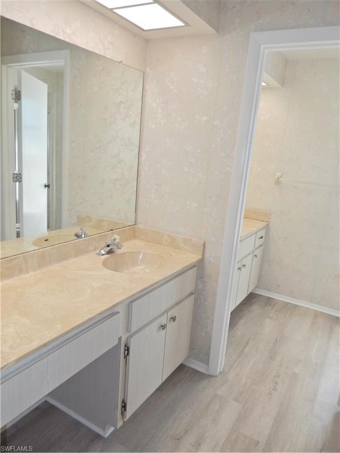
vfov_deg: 69.4
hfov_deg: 54.9
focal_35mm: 25
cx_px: 170
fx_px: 327
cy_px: 226
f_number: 3.4
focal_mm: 4.5
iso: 125
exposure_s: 1/60
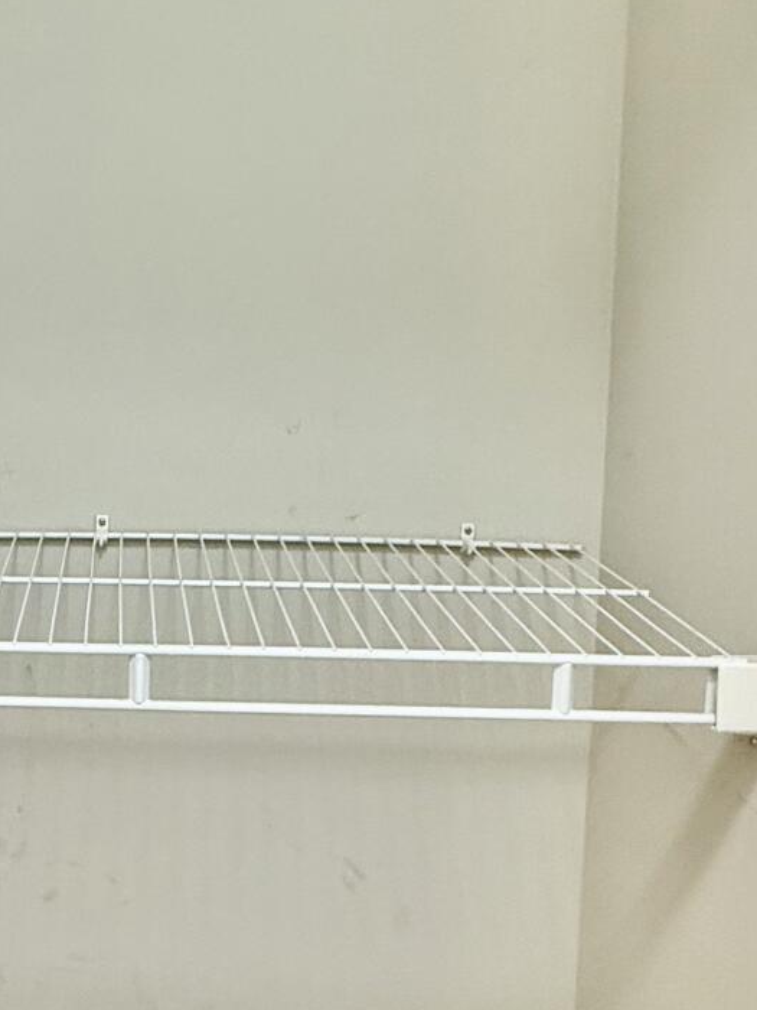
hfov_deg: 34.1
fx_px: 1166
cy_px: 343
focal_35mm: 40
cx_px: 87
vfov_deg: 46.1
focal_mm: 2.22
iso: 320
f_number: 2.2
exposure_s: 1/60
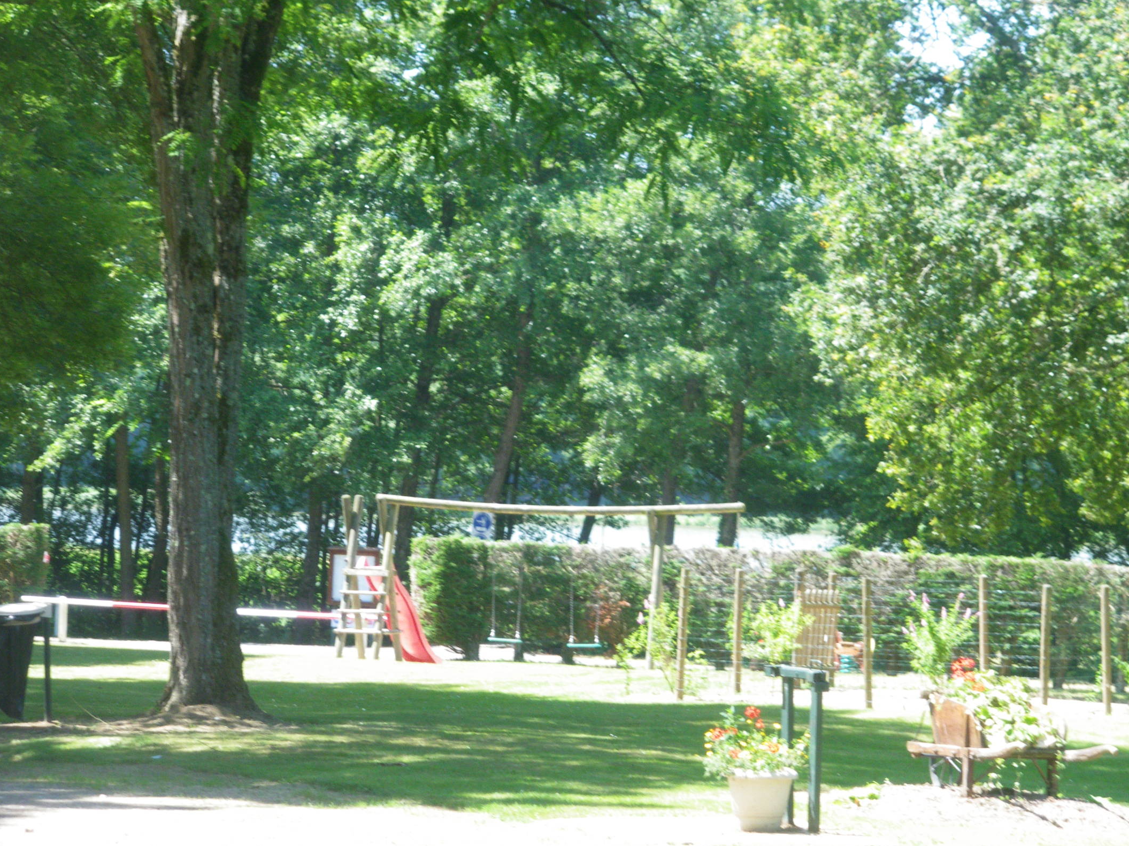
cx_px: 598
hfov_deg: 15.1
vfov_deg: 11.3
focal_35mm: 131
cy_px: 400
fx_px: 4272
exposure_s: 1/125
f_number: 5.2
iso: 200
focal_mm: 21.3
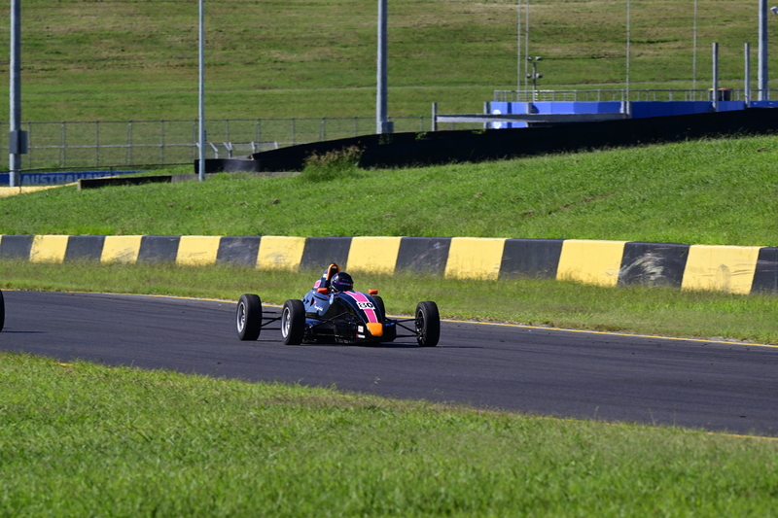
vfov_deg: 3.7
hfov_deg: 5.6
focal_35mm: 370
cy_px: 259
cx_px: 389
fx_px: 7994
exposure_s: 1/640
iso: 400
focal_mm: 370
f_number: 11
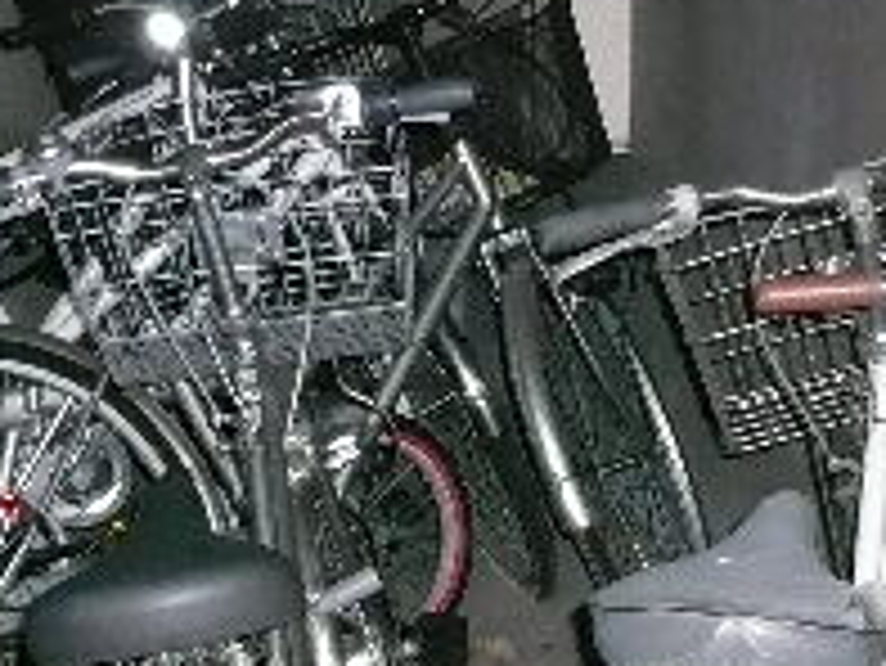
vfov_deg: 15.6
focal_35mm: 91
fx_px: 2331
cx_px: 504
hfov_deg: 21.5
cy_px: 832
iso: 400
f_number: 2.8
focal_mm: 4.6
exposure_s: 1/30
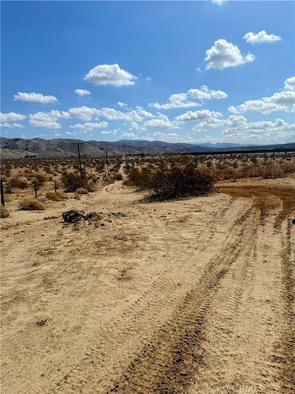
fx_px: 273
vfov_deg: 71.6
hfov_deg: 56.8
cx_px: 148
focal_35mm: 24
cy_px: 197
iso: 80
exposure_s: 1/11905
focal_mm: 6.76
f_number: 1.78
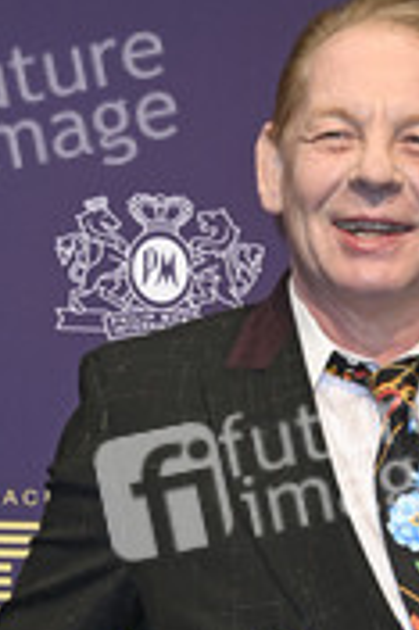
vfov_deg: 14.3
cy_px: 655
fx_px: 2466
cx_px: 383
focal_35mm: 141
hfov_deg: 9.7
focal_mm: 62
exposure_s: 1/250
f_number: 6.3
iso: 500
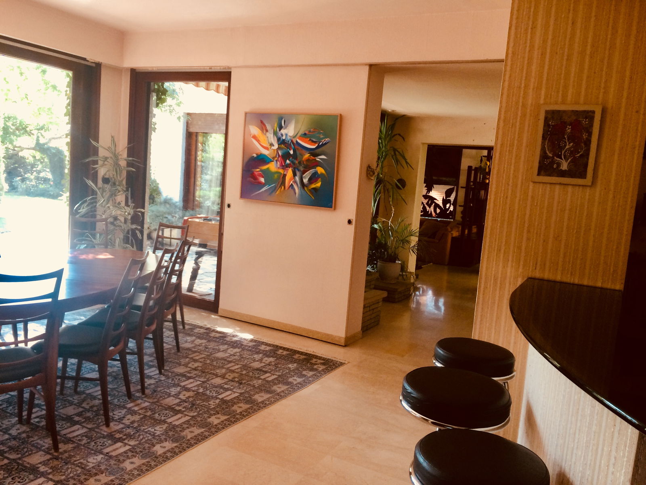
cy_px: 242
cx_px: 323
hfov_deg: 61.7
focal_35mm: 29
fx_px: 541
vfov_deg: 48.2
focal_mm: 4.15
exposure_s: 1/33
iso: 50
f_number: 2.2
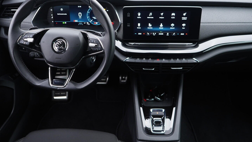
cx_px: 126
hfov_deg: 52.8
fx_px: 254
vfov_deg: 31.2
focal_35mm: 38
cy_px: 64
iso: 320
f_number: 2.8
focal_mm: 24
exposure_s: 1/40
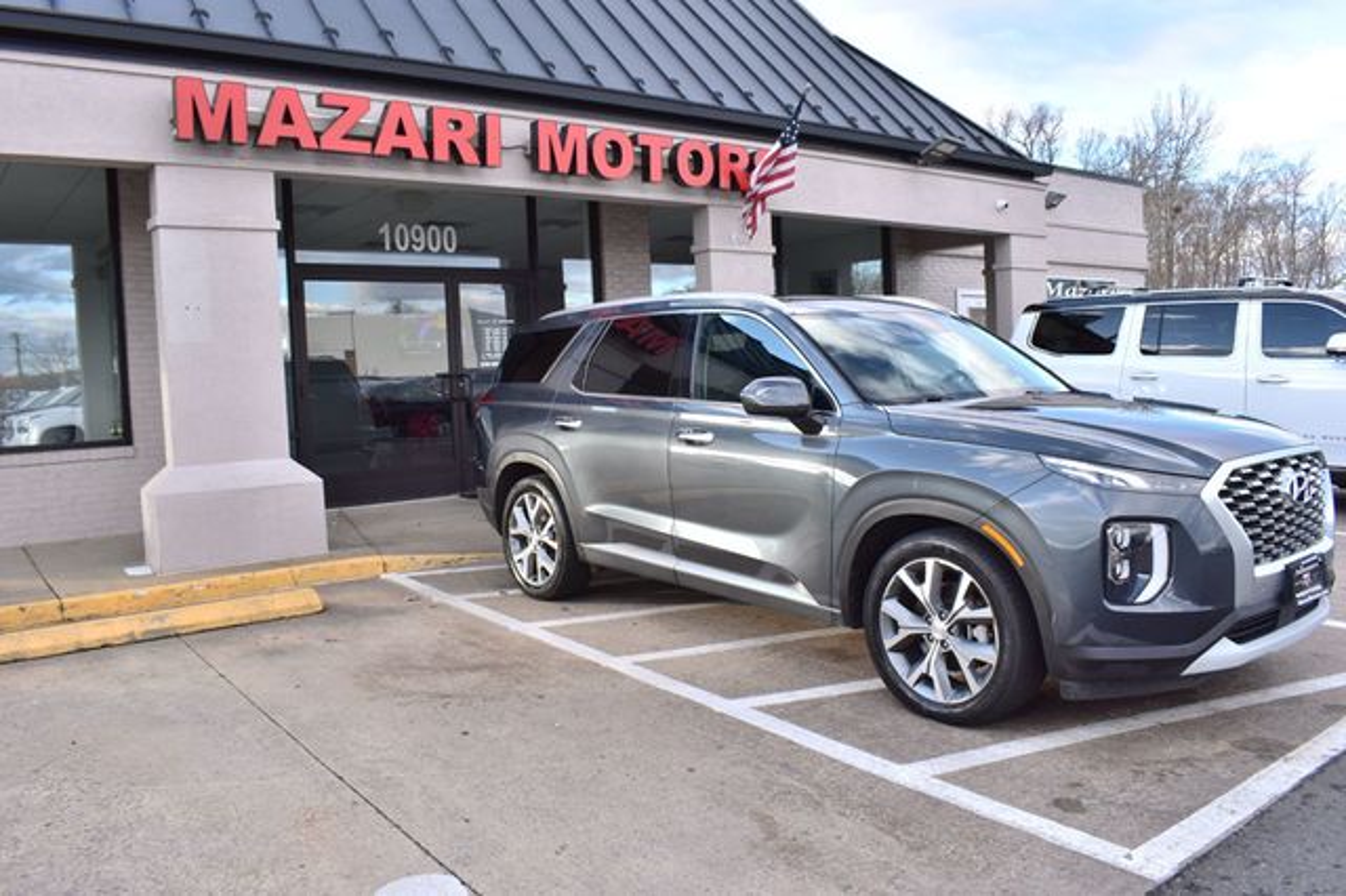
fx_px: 1009
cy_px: 448
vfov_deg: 47.9
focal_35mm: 27
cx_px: 673
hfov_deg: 67.4
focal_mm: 18
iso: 400
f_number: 9
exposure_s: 1/160
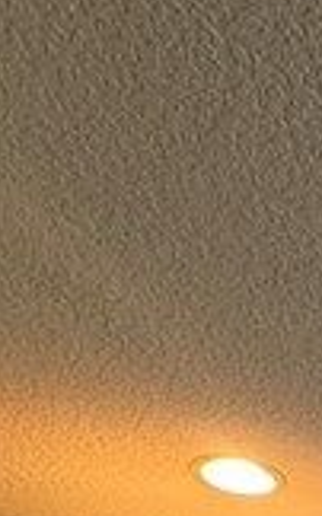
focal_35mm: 94
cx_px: 705
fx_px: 1322
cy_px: 1172
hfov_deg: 11.9
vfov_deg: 15.2
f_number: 2.2
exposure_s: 1/60
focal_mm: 2.22
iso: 160
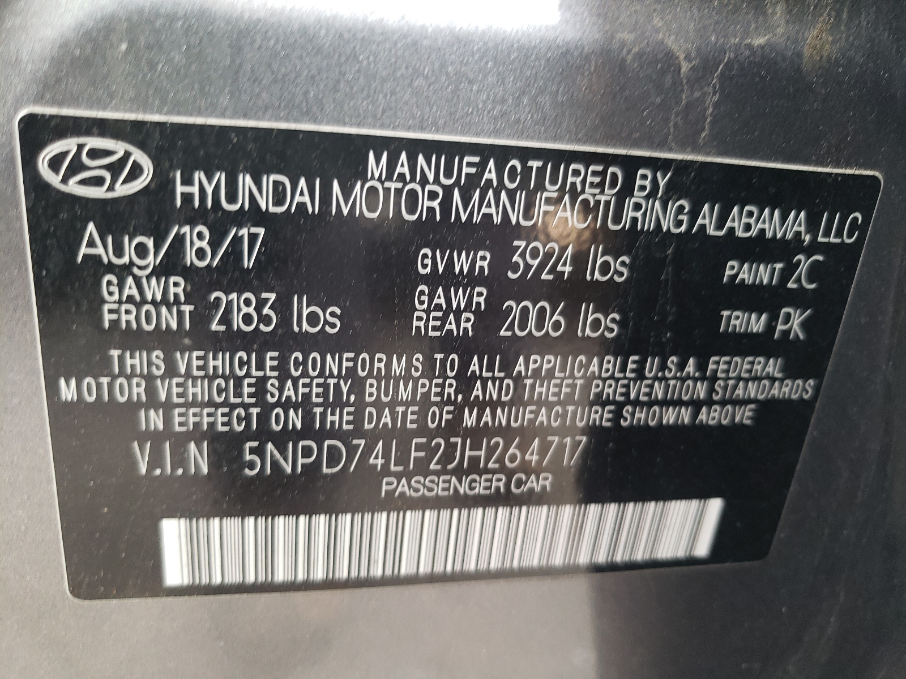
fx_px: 680
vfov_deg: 53.1
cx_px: 453
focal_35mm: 26
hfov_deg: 67.3
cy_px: 340
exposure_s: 1/60.2
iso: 105
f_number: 1.5
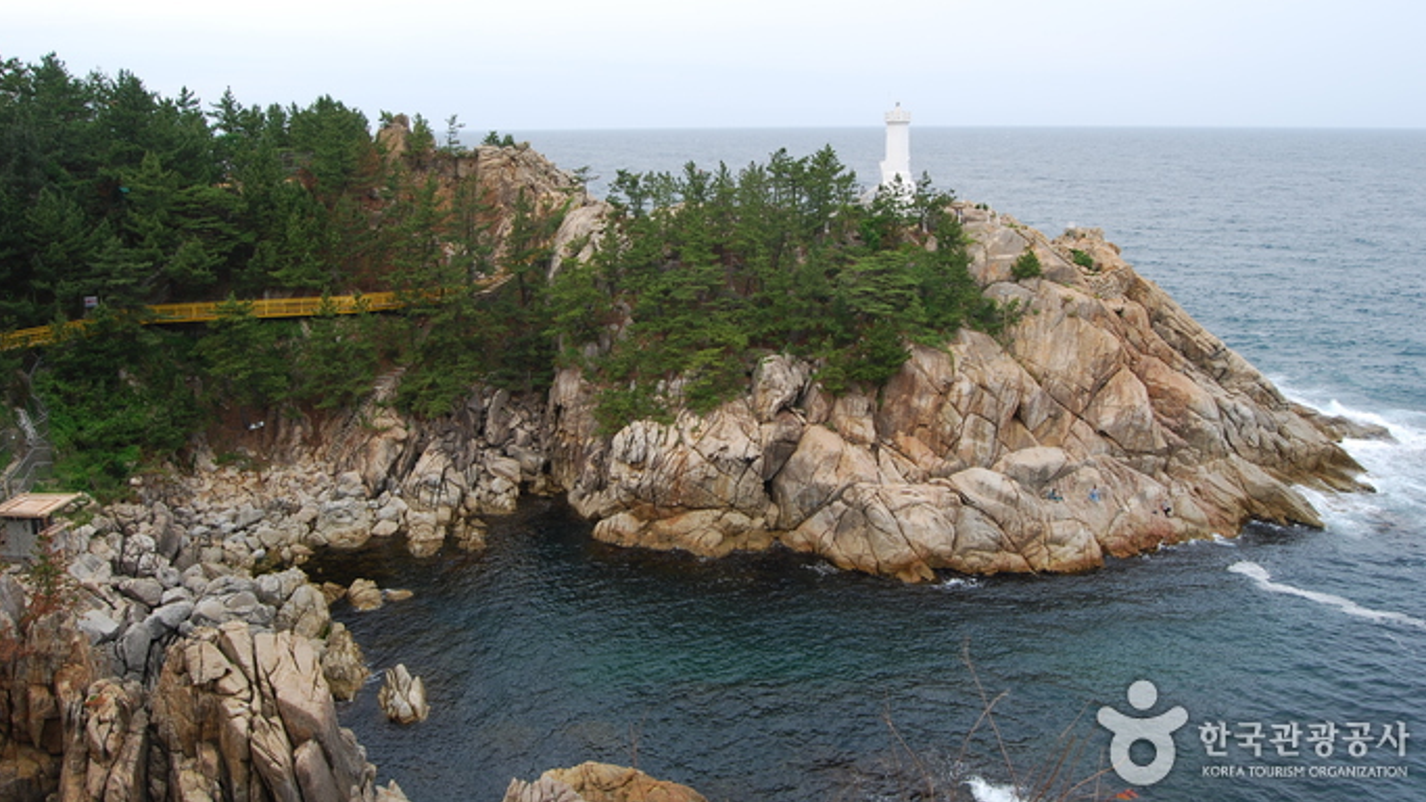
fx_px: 1096
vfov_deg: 40.0
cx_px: 711
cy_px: 325
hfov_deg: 66.1
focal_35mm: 29
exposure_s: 1/60
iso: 100
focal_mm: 18
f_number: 9
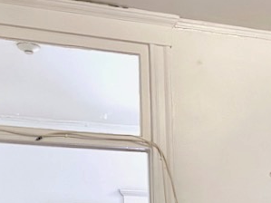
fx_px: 681
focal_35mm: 87
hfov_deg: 20.7
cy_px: 336
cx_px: 342
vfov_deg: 15.2
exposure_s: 1/60
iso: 125
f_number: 1.8
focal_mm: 4.25
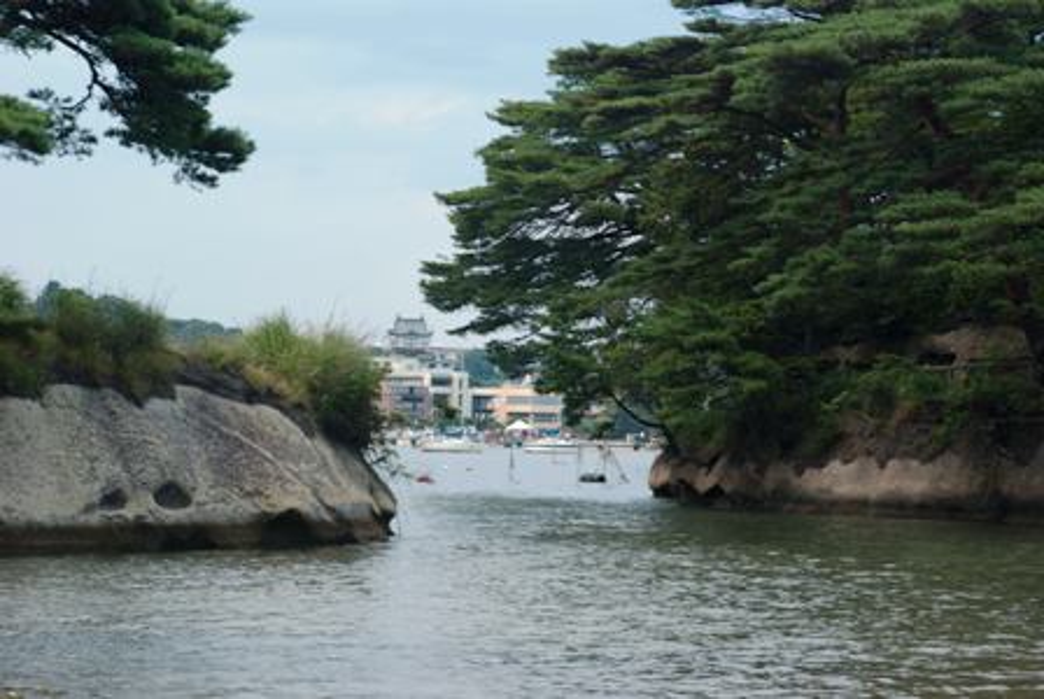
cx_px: 522
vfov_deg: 13.1
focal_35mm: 105
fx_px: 3049
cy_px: 350
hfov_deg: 19.4
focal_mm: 70
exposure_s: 1/20
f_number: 8
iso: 100
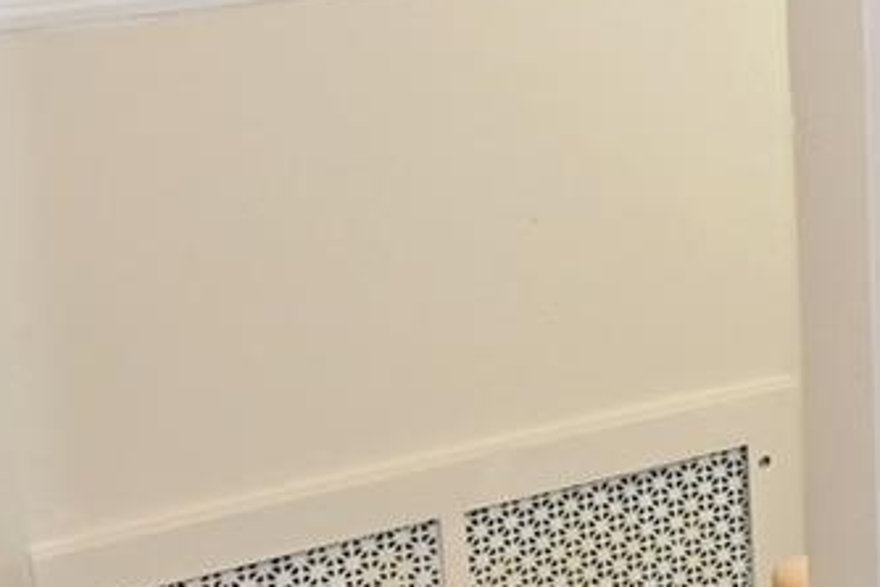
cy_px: 78
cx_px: 1149
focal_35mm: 92
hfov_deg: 20.2
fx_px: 2250
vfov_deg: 14.7
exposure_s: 1/125
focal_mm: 10
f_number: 5.6
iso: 200
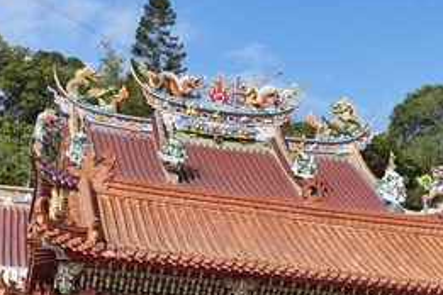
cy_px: 559
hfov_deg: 21.6
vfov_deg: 13.0
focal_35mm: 94
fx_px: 1157
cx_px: 285
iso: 2000
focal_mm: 24
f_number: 9
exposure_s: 1/3200
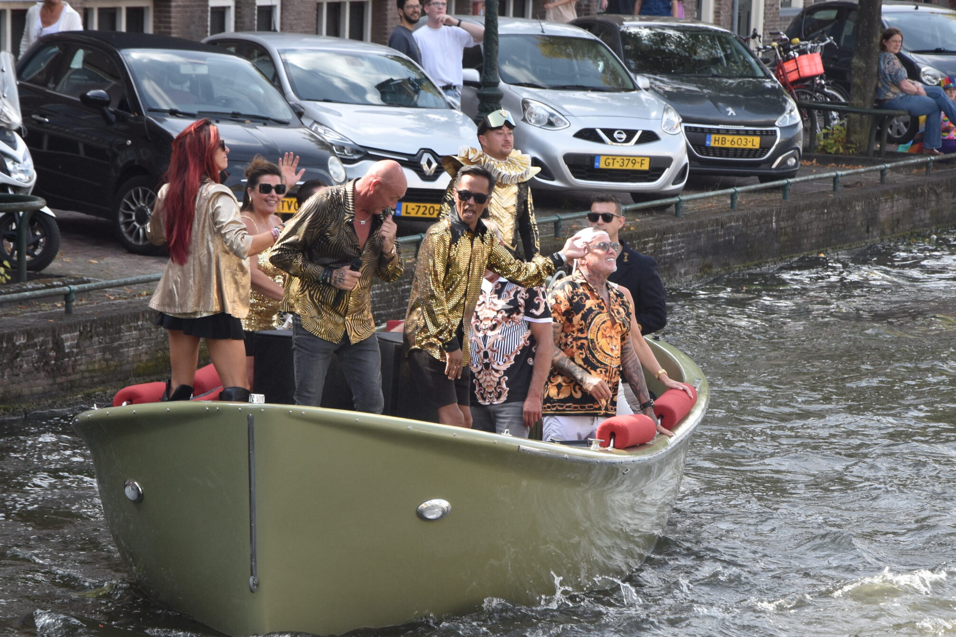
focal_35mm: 200
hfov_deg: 10.3
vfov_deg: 6.9
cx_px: 410
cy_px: 360
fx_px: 5301
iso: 360
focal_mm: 105
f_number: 8
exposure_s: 1/250
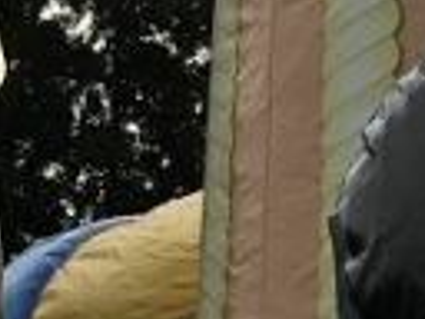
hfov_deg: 8.2
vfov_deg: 6.4
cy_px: 718
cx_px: 950
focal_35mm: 224
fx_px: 2750
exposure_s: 1/1182
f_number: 1.8
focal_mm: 3.99
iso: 20
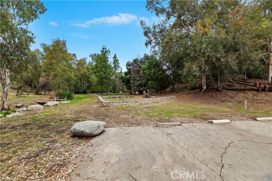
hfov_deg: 104.3
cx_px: 136
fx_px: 106
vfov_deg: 81.1
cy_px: 90
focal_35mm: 14
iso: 800
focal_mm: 14
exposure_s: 1/200
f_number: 10
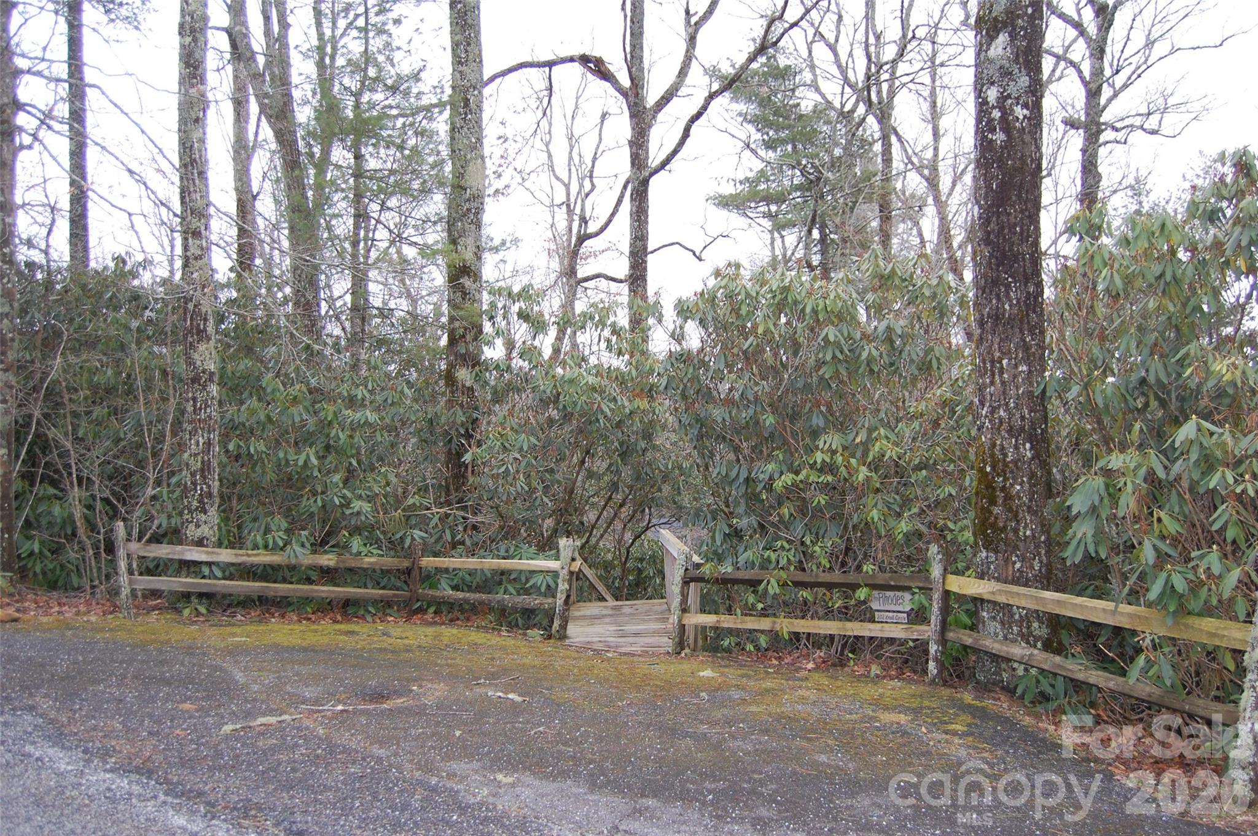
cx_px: 629
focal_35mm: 30
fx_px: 1047
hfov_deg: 62.0
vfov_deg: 43.5
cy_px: 418
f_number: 3.8
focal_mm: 20
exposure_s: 1/500
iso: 400
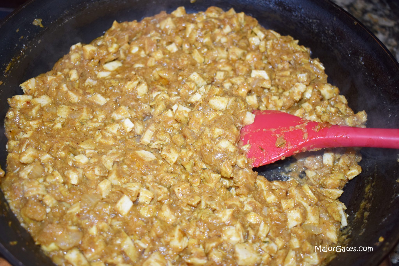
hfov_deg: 46.4
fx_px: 465
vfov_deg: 31.9
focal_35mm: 42
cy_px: 133
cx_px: 200
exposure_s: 1/125
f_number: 4.2
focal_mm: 28
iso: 320
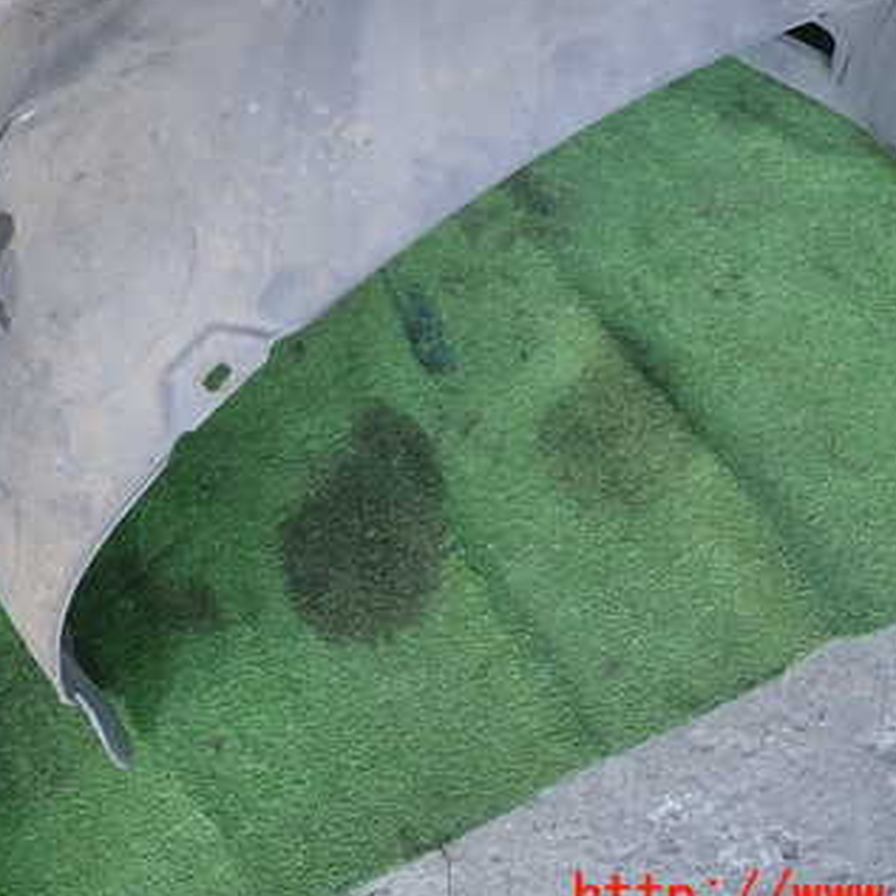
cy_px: 298
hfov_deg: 39.9
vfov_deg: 39.5
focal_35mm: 42
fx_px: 1230
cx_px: 363
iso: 125
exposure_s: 1/60
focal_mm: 4.5
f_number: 2
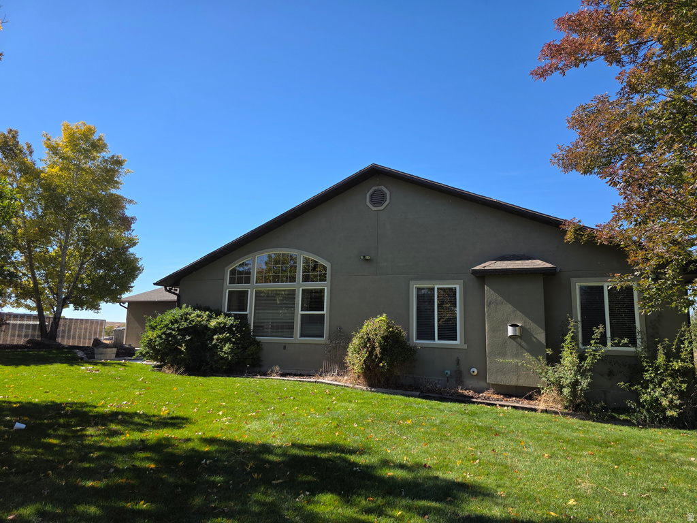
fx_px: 463
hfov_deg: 73.9
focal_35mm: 23
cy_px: 262
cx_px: 348
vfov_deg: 58.9
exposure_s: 1/3134
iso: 80
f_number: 1.7
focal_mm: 6.3
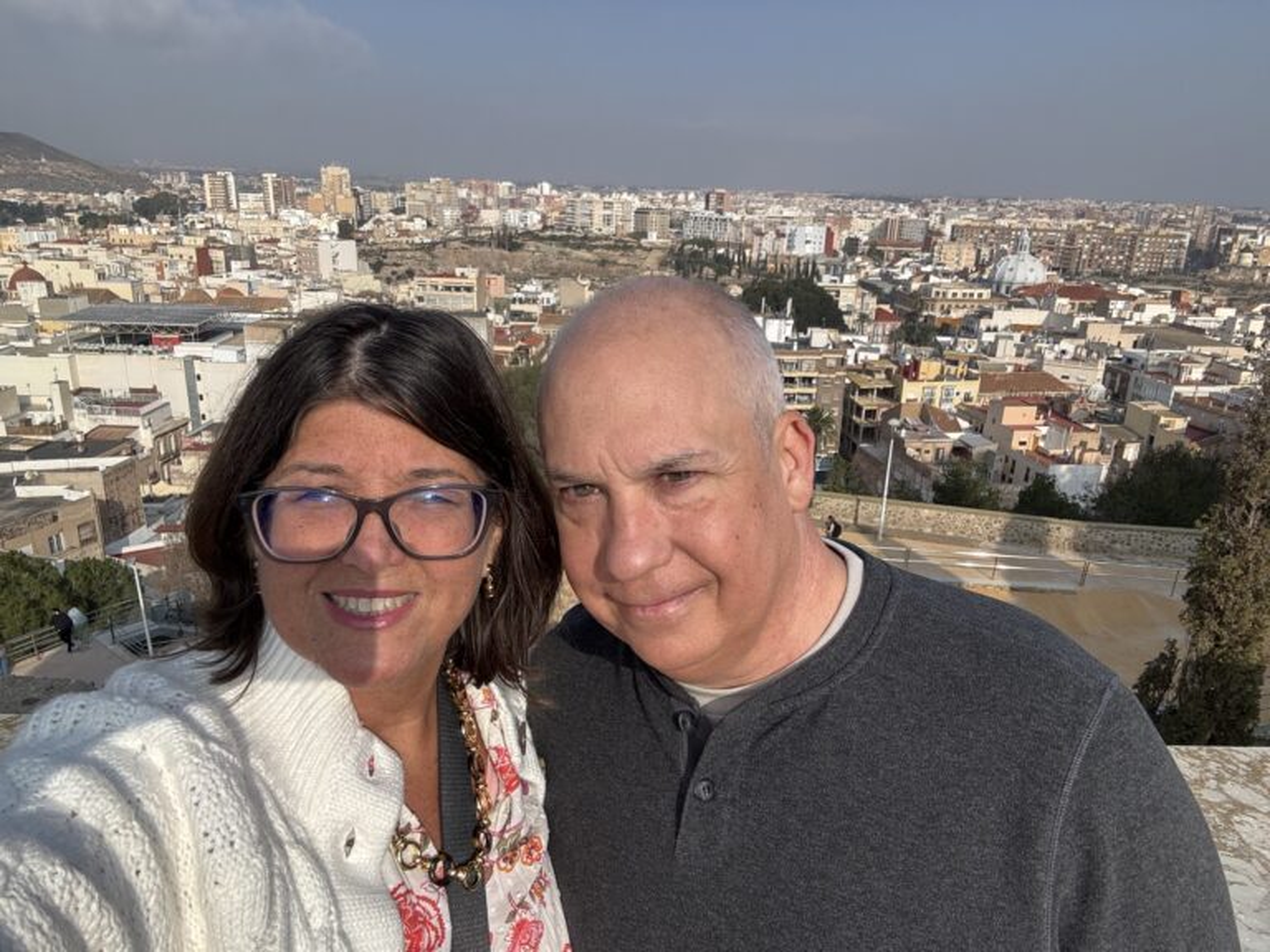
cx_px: 635
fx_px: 844
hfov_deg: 73.9
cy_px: 476
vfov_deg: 58.9
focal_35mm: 23
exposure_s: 1/1458
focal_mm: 2.69
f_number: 1.9
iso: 25
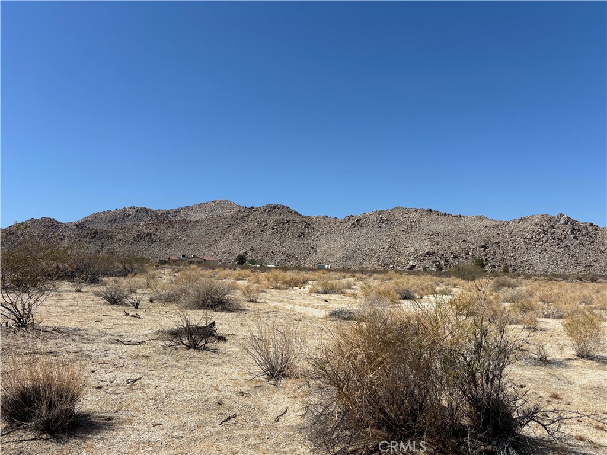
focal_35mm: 26
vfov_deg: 53.1
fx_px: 456
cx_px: 304
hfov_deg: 67.3
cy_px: 228
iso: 50
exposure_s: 1/5618
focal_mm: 5.96
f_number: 1.6
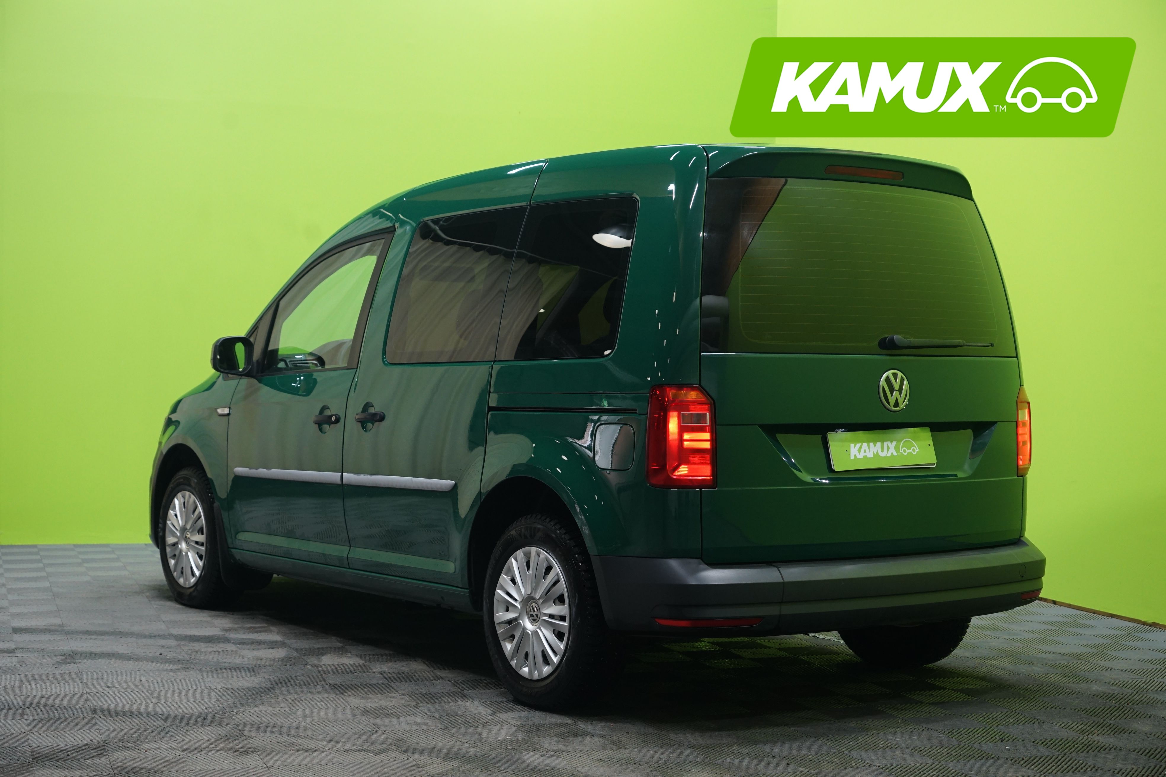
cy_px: 388
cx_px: 583
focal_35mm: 55
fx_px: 1781
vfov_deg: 24.6
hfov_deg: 36.2
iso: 1000
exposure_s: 1/25
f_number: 5.6
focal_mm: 55
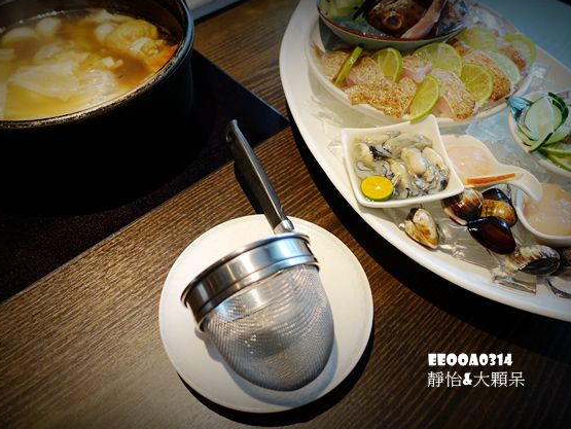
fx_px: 446
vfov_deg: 51.4
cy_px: 216
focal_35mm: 27
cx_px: 289
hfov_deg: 65.3
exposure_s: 1/30
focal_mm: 8.8
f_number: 1.8
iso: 250
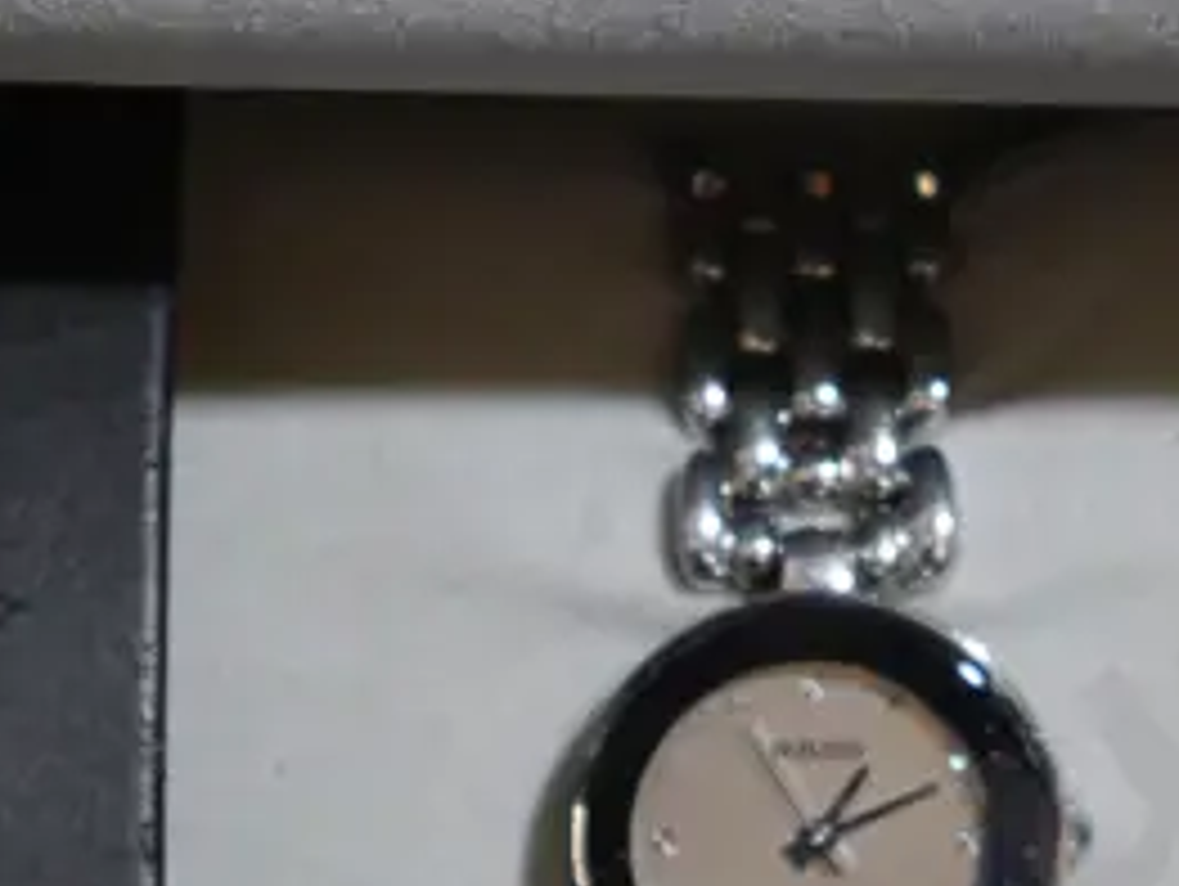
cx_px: 1130
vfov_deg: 5.1
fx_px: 9852
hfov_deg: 6.8
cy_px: 771
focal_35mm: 289
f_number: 5.5
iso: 800
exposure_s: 1/80
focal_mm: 37
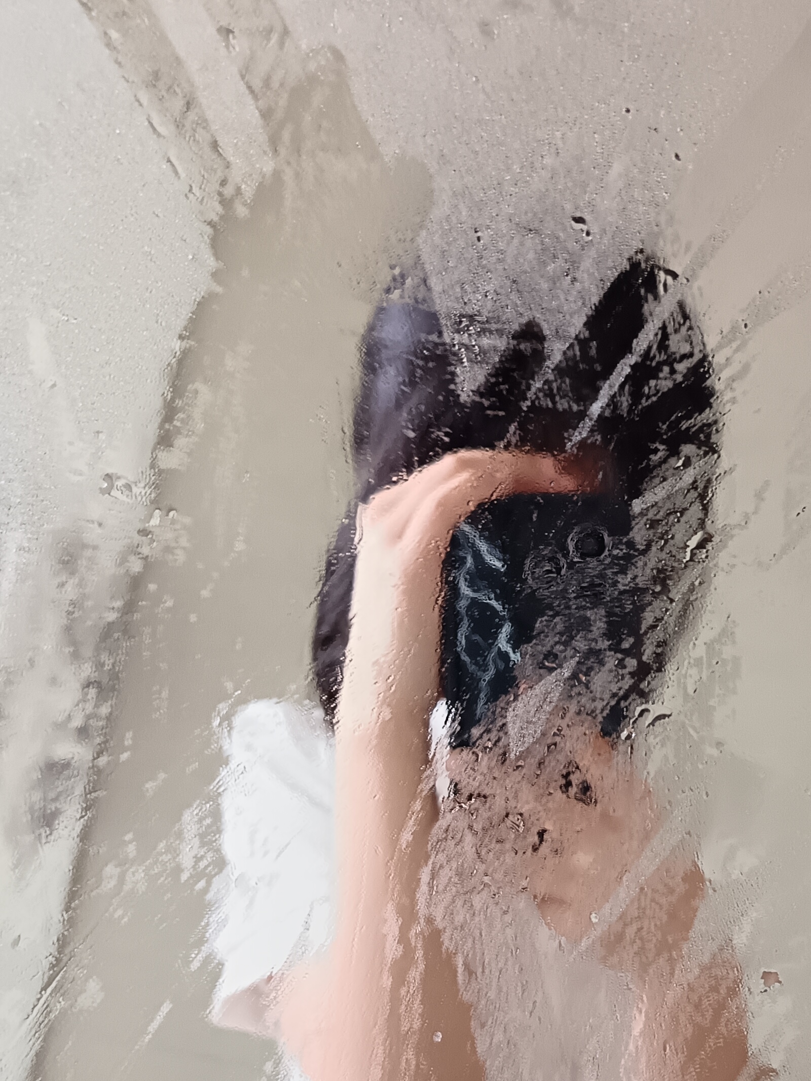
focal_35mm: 45
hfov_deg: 31.1
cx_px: 679
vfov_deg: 40.3
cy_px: 868
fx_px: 1406
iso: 3680
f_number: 1.75
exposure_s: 1/33.3
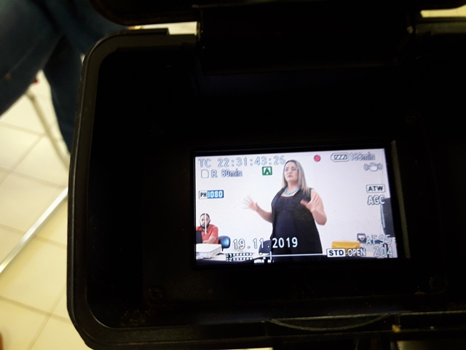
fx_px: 377
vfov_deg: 49.7
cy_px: 175
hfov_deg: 63.4
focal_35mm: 28
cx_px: 233
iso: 125
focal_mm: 3.7
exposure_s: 1/40
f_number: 1.9
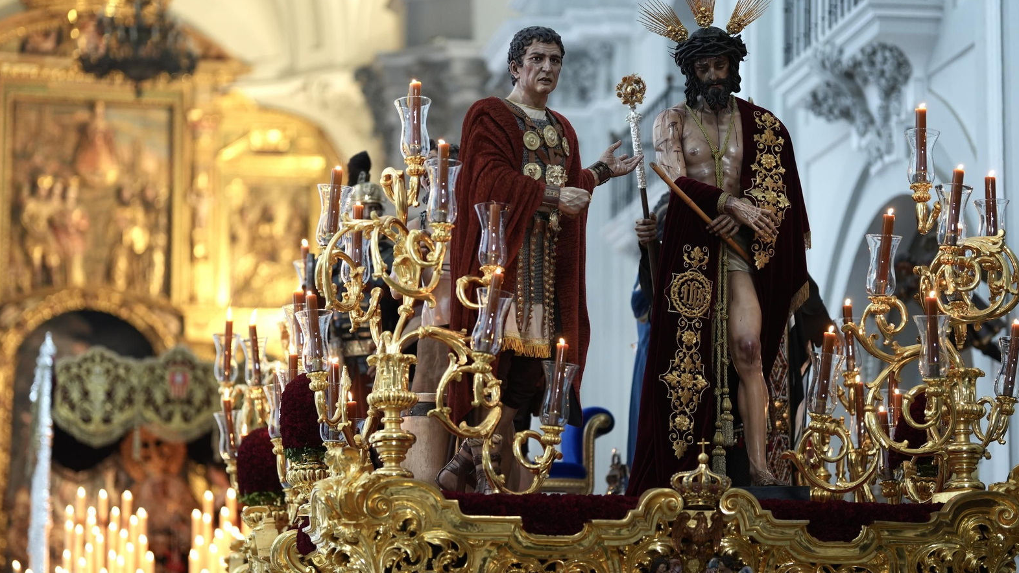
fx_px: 3026
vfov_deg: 10.8
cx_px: 517
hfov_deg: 19.1
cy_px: 303
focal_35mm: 112
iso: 1000
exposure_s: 1/125
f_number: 1.4
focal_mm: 105
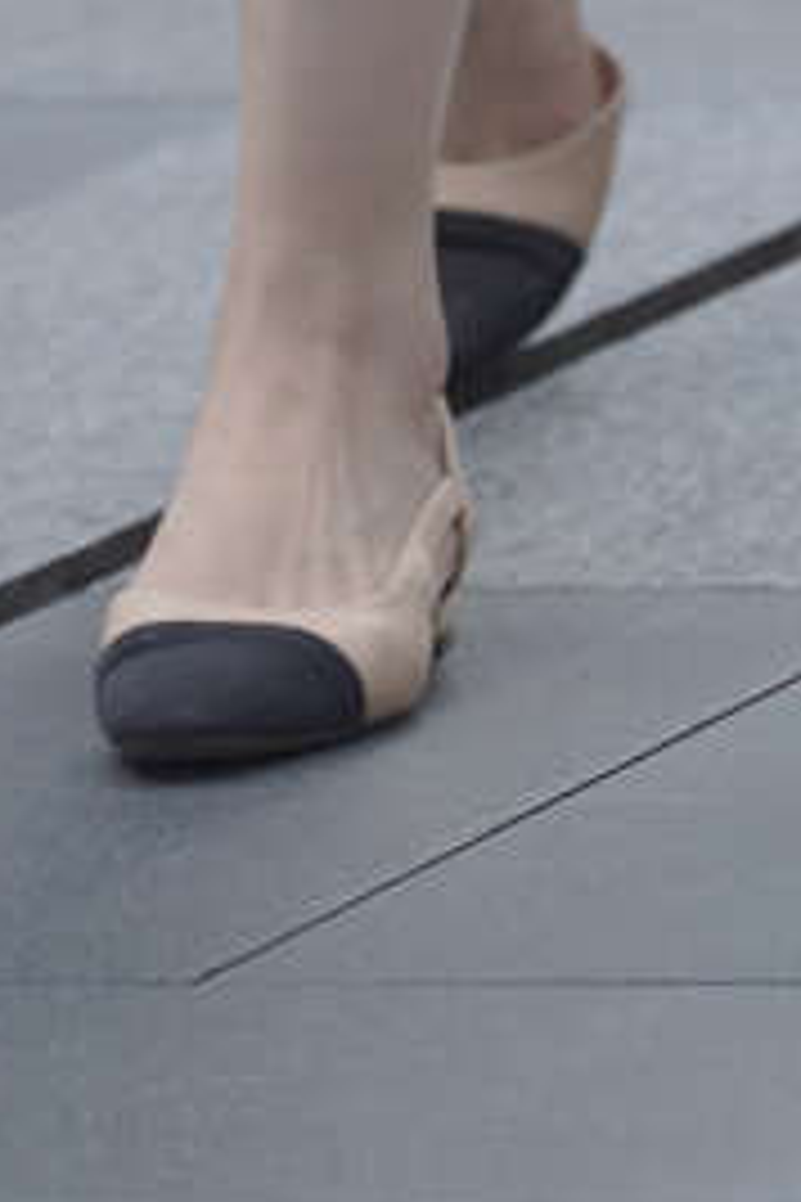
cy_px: -2832
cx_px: -238
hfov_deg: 1.5
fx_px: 30336
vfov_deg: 2.2
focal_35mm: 909
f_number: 2.8
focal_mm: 135
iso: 500
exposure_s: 1/500
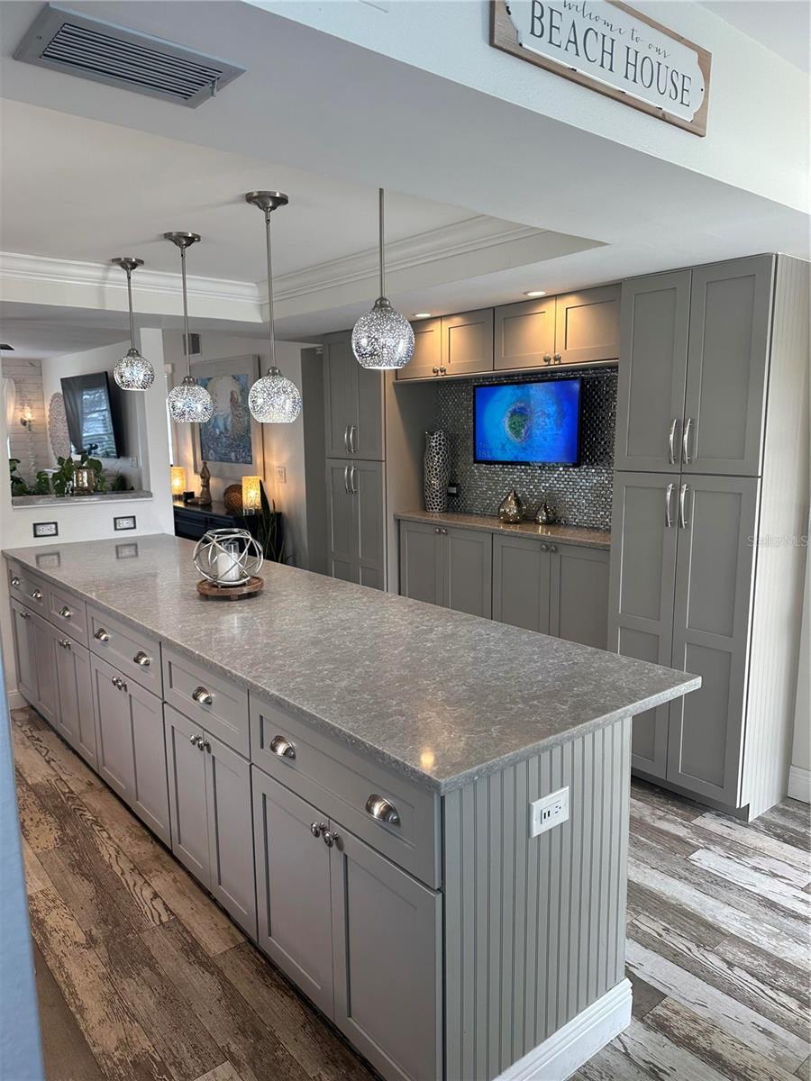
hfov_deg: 56.8
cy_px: 540
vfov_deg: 71.6
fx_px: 750
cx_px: 406
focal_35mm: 24
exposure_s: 1/120
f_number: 1.78
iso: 80
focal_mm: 6.86
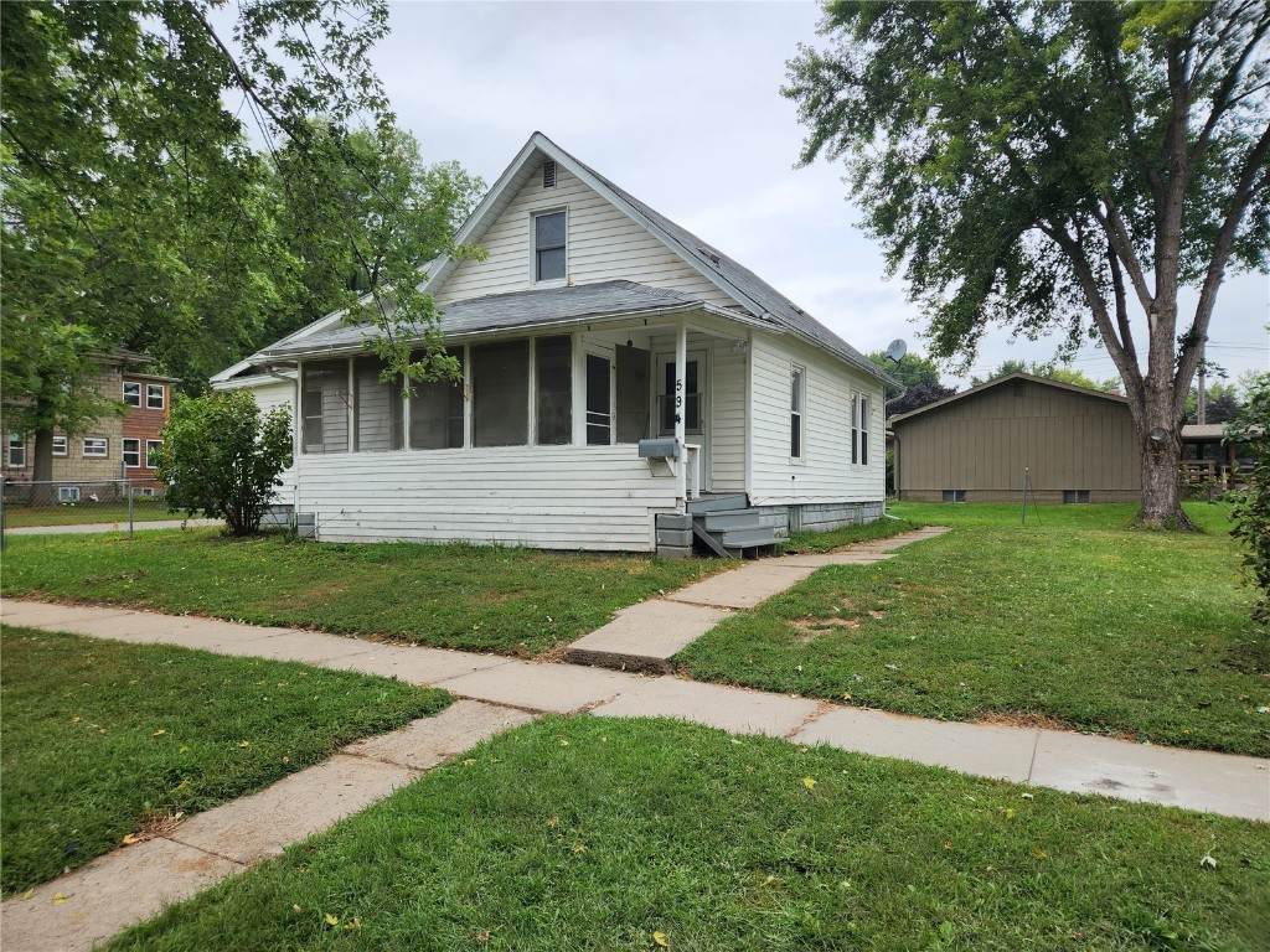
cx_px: 635
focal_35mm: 23
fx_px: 844
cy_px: 476
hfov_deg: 73.9
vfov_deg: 58.9
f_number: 1.8
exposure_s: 1/876
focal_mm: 5.4
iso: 20
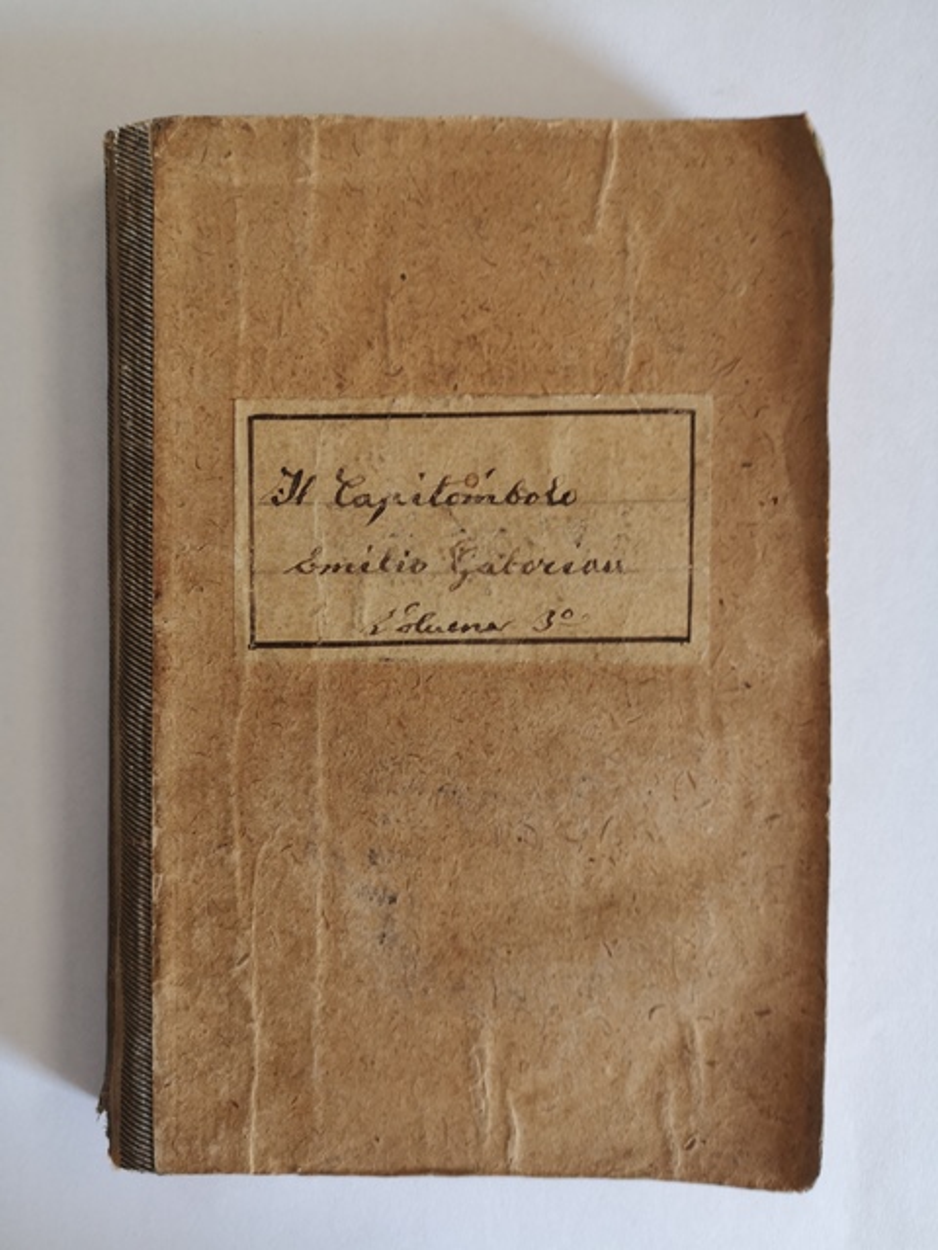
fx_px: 976
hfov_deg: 51.4
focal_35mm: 27
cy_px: 625
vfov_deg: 65.3
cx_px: 469
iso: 125
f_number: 1.8
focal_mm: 3.95
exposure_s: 1/50
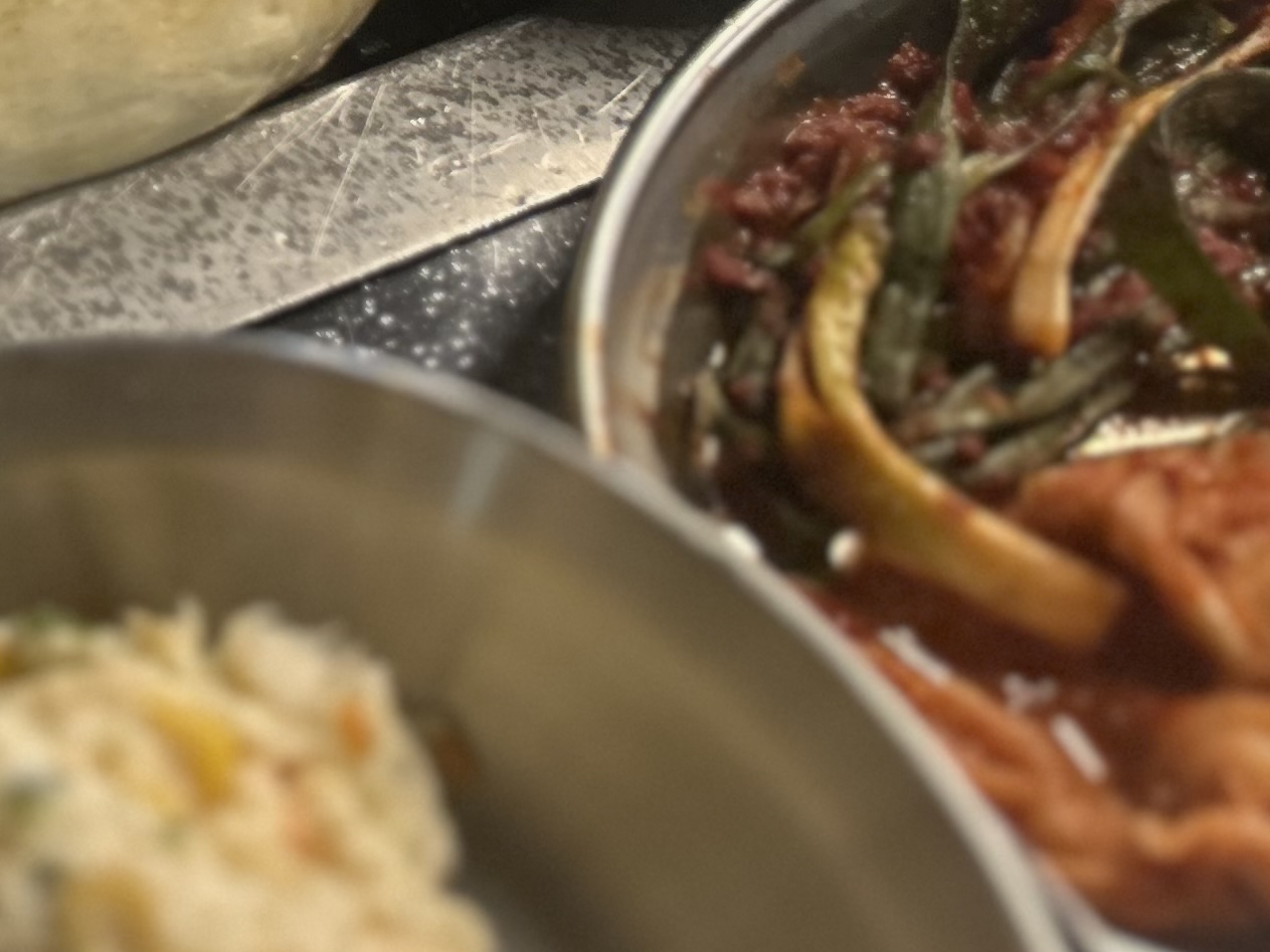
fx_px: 3045
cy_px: -363
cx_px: -611
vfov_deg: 16.6
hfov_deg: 20.4
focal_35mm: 83
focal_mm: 5.7
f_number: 1.5
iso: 320
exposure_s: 1/60
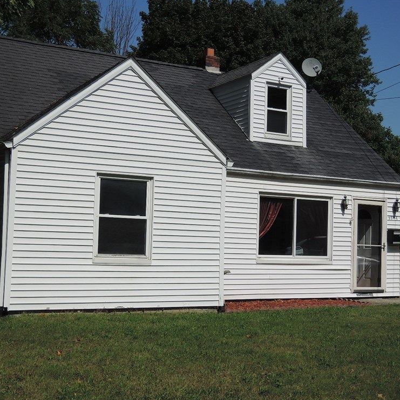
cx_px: 190
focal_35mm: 55
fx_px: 719
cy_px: 203
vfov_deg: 31.1
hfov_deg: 31.1
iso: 80
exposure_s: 1/250
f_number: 3.7
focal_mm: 9.6
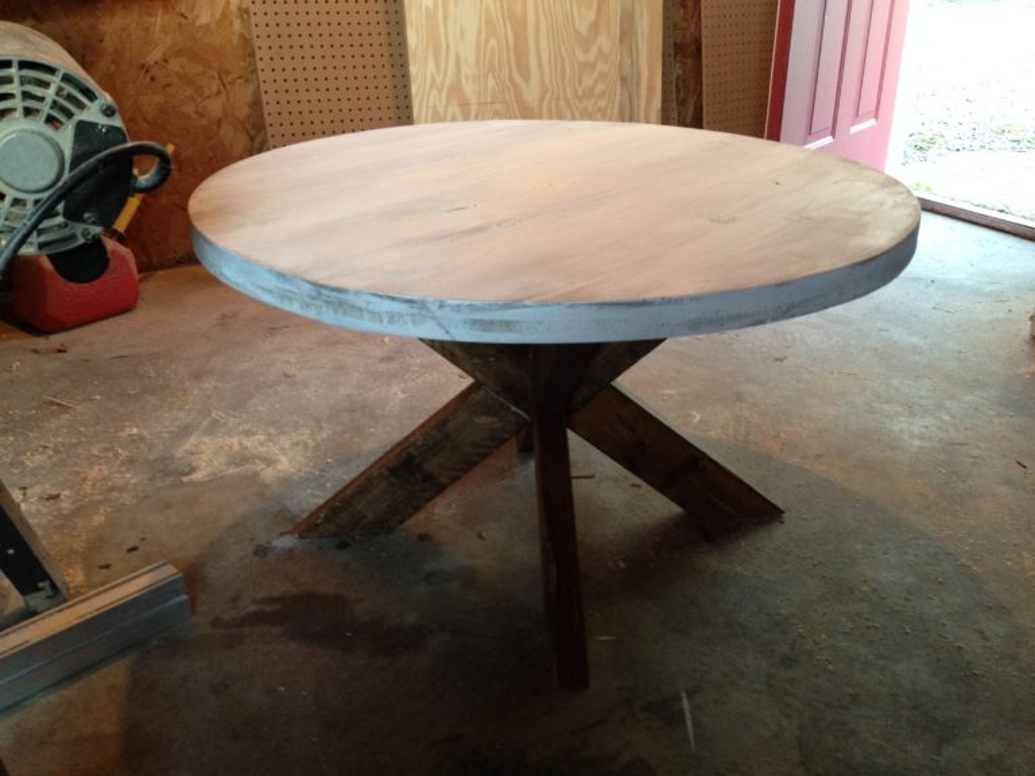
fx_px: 1046
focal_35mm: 35
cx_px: 518
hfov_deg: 52.6
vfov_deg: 40.7
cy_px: 388
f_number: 2.4
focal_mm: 4.28
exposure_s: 1/20
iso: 200
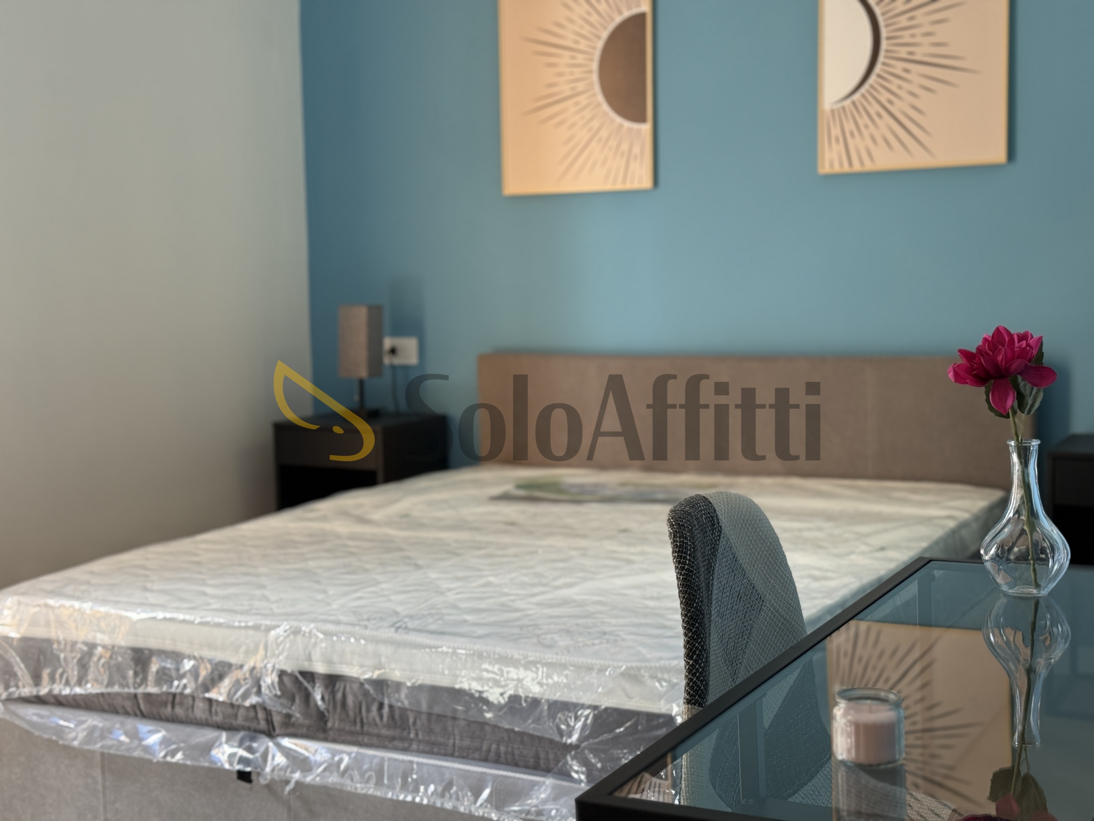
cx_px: 547
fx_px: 1517
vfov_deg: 30.3
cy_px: 410
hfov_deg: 39.7
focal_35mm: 48
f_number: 1.78
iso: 64
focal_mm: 6.76
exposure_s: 1/100
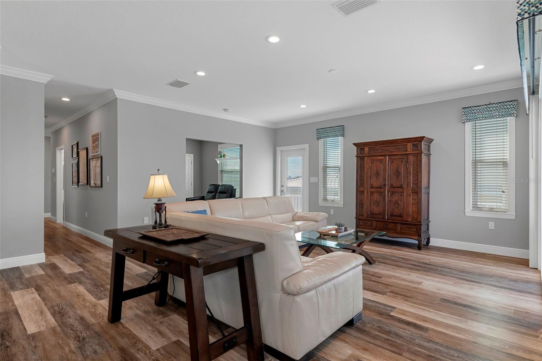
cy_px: 180
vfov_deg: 67.4
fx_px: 271
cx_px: 271
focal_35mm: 18
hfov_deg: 90.0
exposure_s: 1/20
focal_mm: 12
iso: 1000
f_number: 8
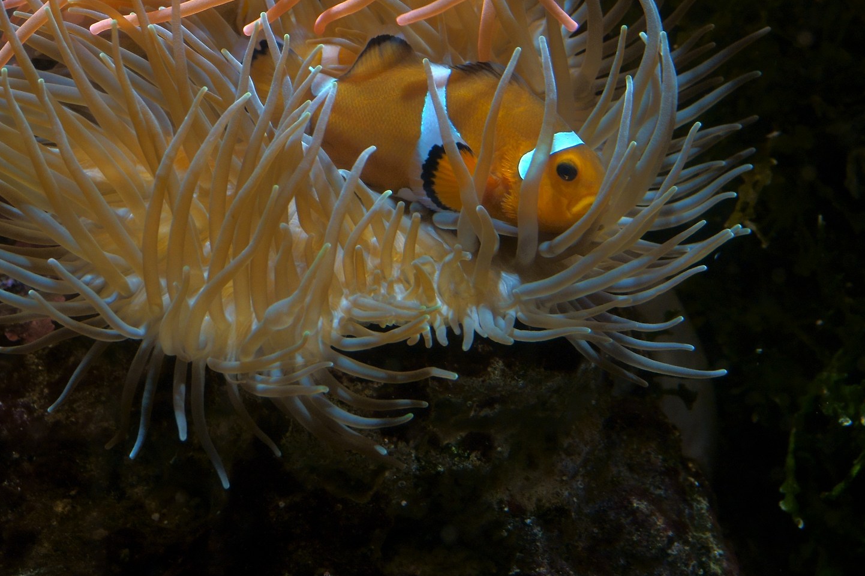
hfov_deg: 9.4
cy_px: 124
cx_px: 518
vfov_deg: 6.3
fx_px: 5237
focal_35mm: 218
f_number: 4
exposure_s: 1/20
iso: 64
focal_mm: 47.94
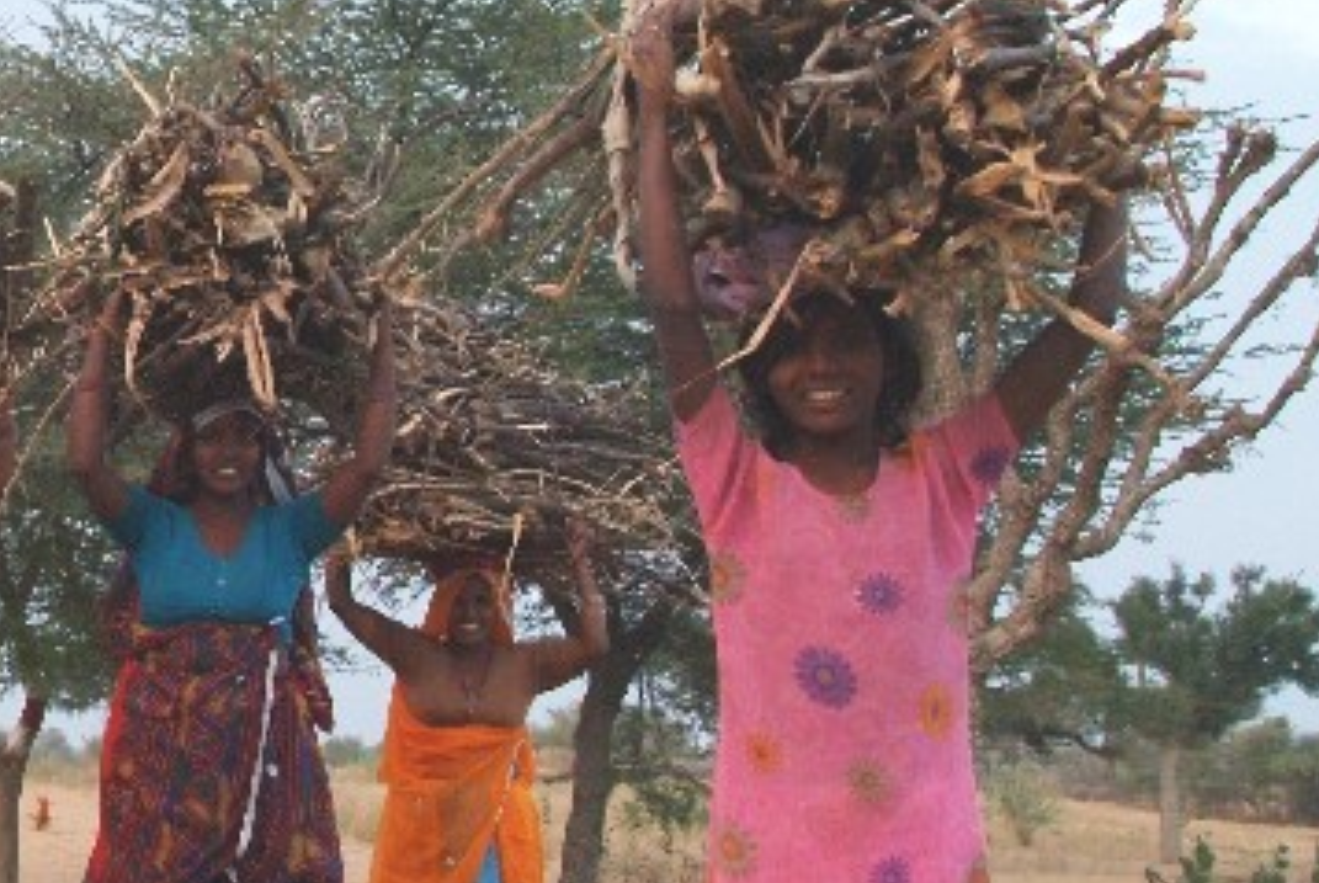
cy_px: 490
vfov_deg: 18.5
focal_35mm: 74
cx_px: 52
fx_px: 2715
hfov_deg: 26.1
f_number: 5.6
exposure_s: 1/125
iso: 1600
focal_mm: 22
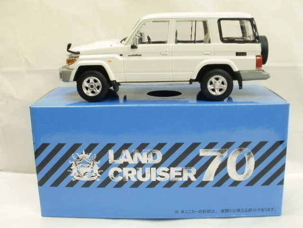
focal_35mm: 44
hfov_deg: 42.9
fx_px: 385
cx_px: 152
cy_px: 114
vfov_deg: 32.9
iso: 125
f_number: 4
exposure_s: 1/10
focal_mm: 7.7
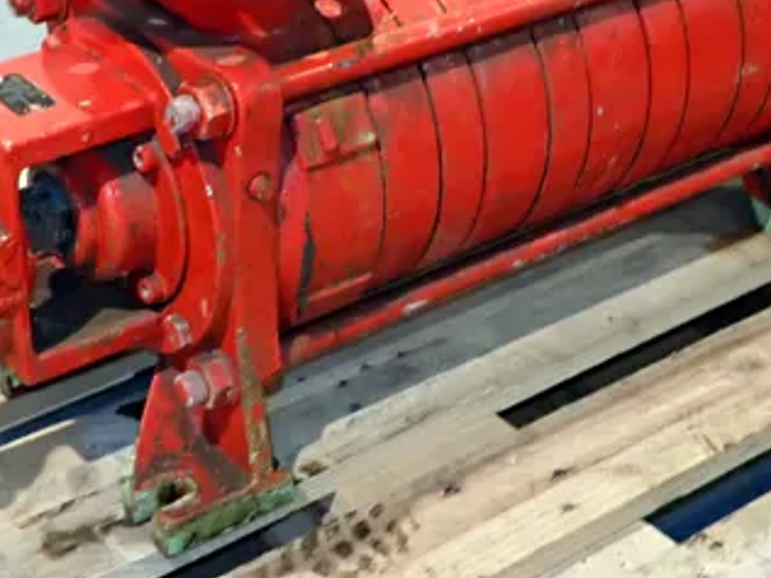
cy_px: 113
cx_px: 227
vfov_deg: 29.0
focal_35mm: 49
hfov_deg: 38.2
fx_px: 1091
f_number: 2
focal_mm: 4.5
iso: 400
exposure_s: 1/30
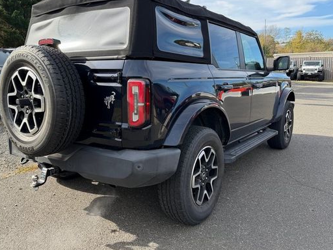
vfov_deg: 46.7
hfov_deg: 59.8
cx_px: 149
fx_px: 289
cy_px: 108
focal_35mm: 30
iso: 100
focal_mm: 6.76
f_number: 1.78
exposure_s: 1/1770
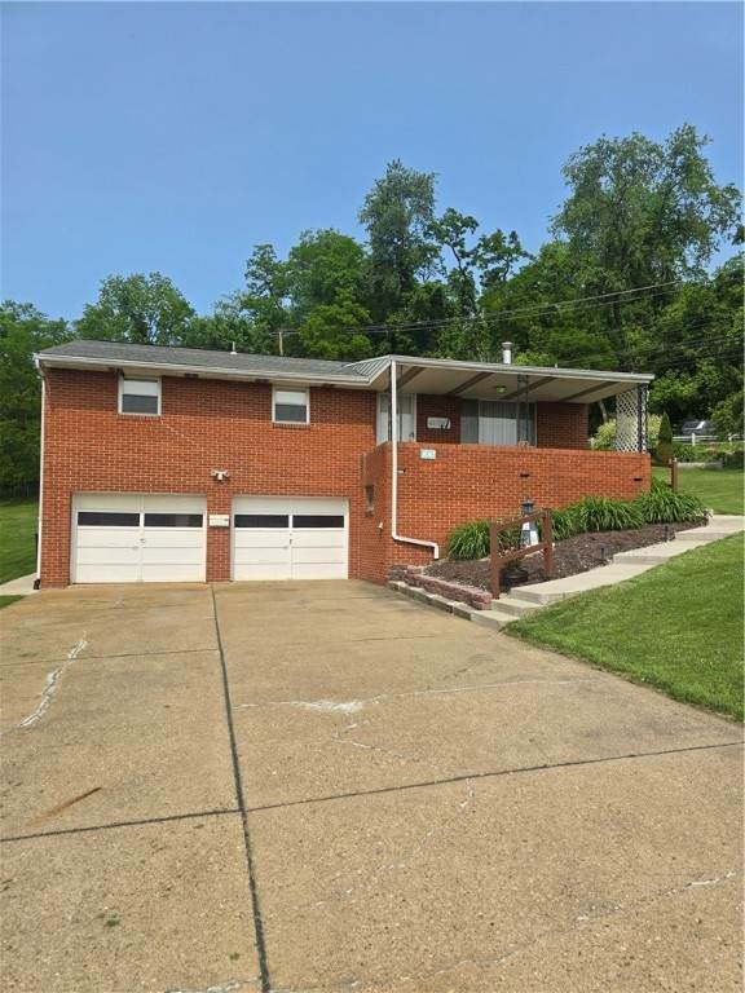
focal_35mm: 23
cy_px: 496
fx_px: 660
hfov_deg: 58.9
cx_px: 372
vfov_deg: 73.9
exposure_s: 1/978
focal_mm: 6.3
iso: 12
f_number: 1.7
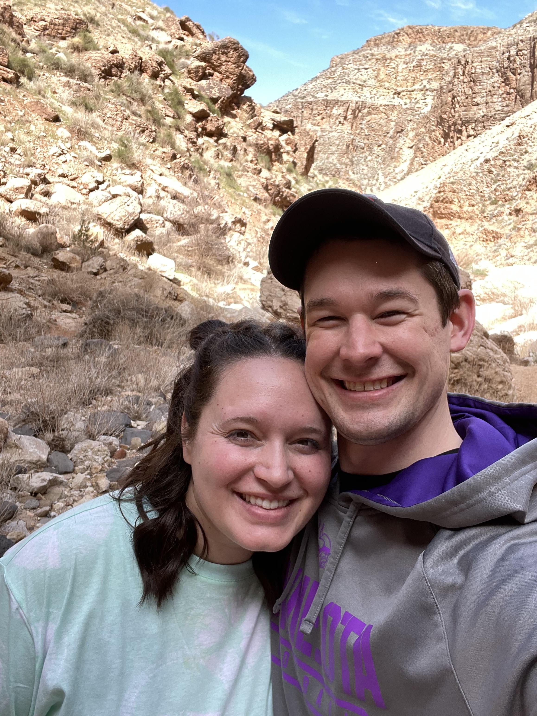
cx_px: 268
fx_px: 621
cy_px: 358
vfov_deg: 60.0
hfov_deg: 46.8
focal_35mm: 30
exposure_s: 1/121
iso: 32
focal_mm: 2.71
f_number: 2.2
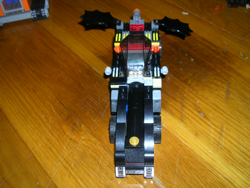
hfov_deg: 49.0
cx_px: 125
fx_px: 274
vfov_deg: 37.7
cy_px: 94
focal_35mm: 38
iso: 50
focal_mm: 5.8
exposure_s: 1/60.1
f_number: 2.8
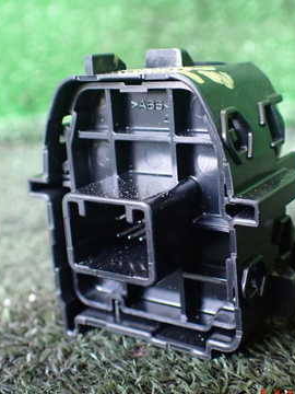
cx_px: 180
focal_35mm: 50
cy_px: 167
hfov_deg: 29.0
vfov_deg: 38.1
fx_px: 568
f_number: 2.3
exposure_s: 1/60
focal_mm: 5.4
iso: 800
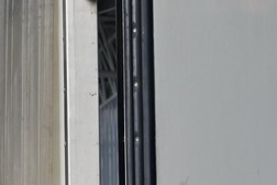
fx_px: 1677
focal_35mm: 218
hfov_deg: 9.0
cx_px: -224
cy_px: 246
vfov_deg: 6.3
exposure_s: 1/500
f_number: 6.3
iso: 280
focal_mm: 50
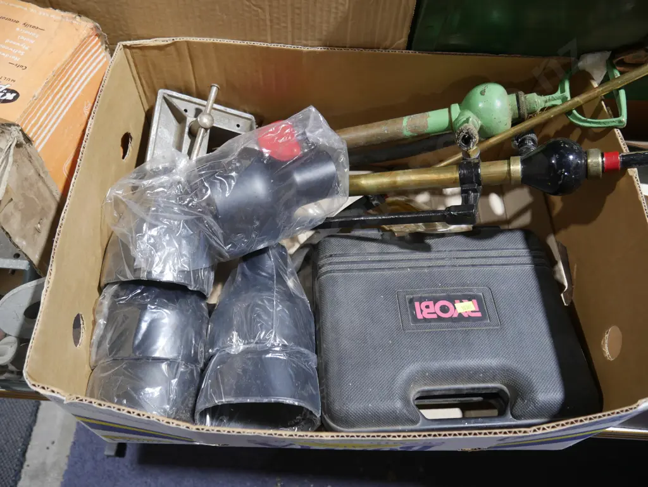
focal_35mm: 28
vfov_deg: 49.8
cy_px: 244
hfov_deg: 63.4
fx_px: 524
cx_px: 324
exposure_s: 1/60
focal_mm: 14
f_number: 3.5
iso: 500
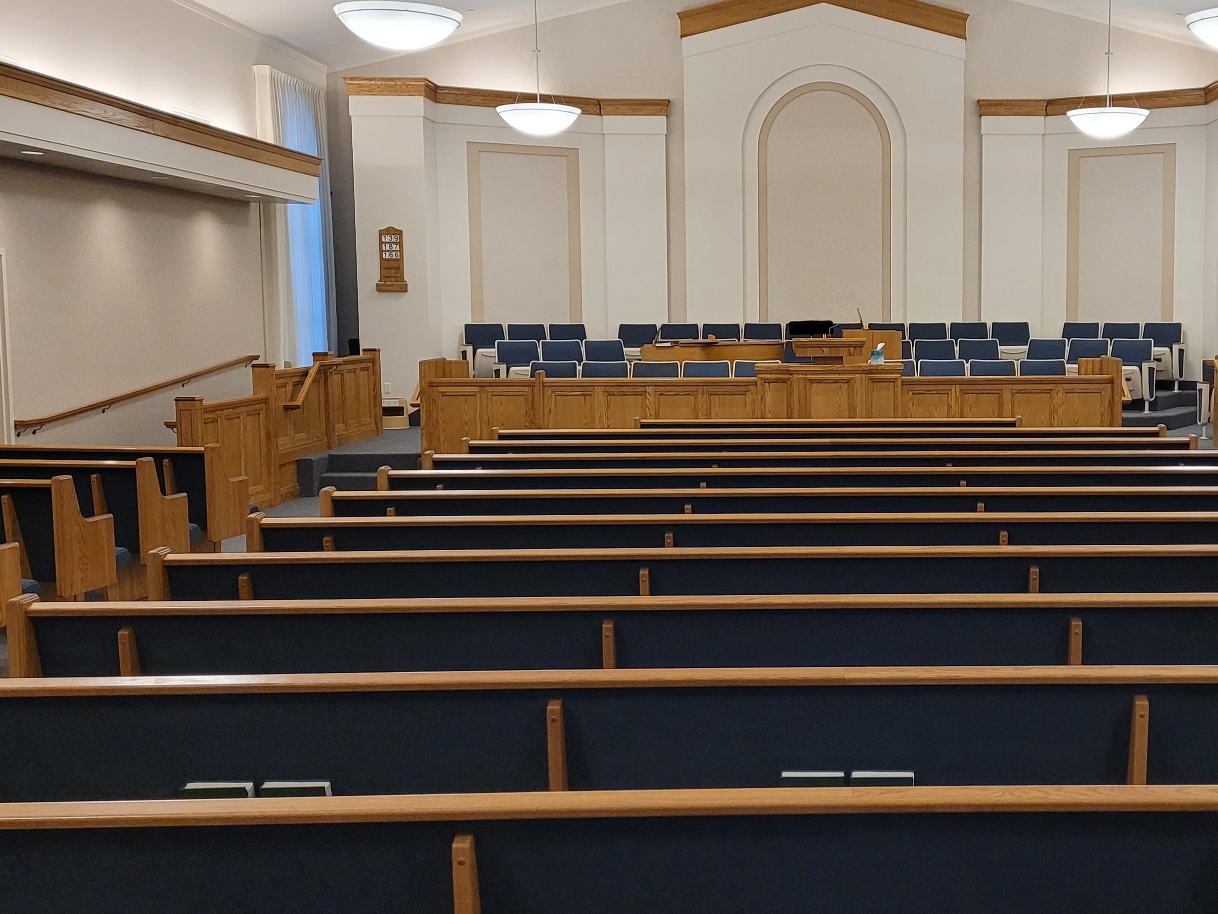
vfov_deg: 33.6
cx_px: 859
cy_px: 450
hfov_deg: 42.9
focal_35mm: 43
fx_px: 1513
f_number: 1.8
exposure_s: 1/120
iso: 320
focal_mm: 5.4
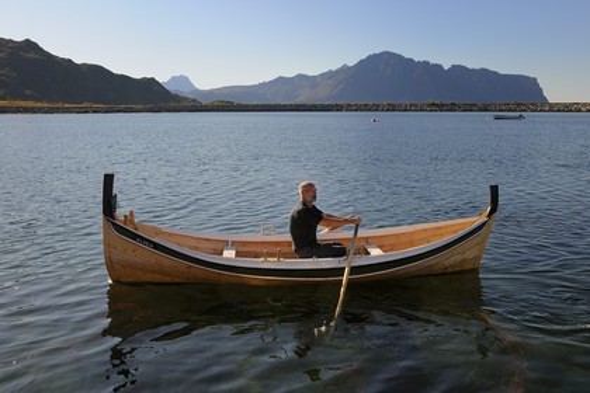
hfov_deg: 60.3
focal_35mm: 31
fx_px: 508
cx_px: 295
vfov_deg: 42.3
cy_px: 196
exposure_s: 1/160
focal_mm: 31
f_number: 16
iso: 200
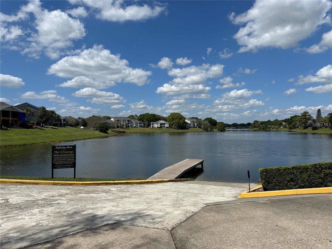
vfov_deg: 56.8
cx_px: 166
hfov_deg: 71.6
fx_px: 230
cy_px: 124
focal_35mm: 24
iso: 80
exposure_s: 1/9709
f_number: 1.78
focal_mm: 6.86
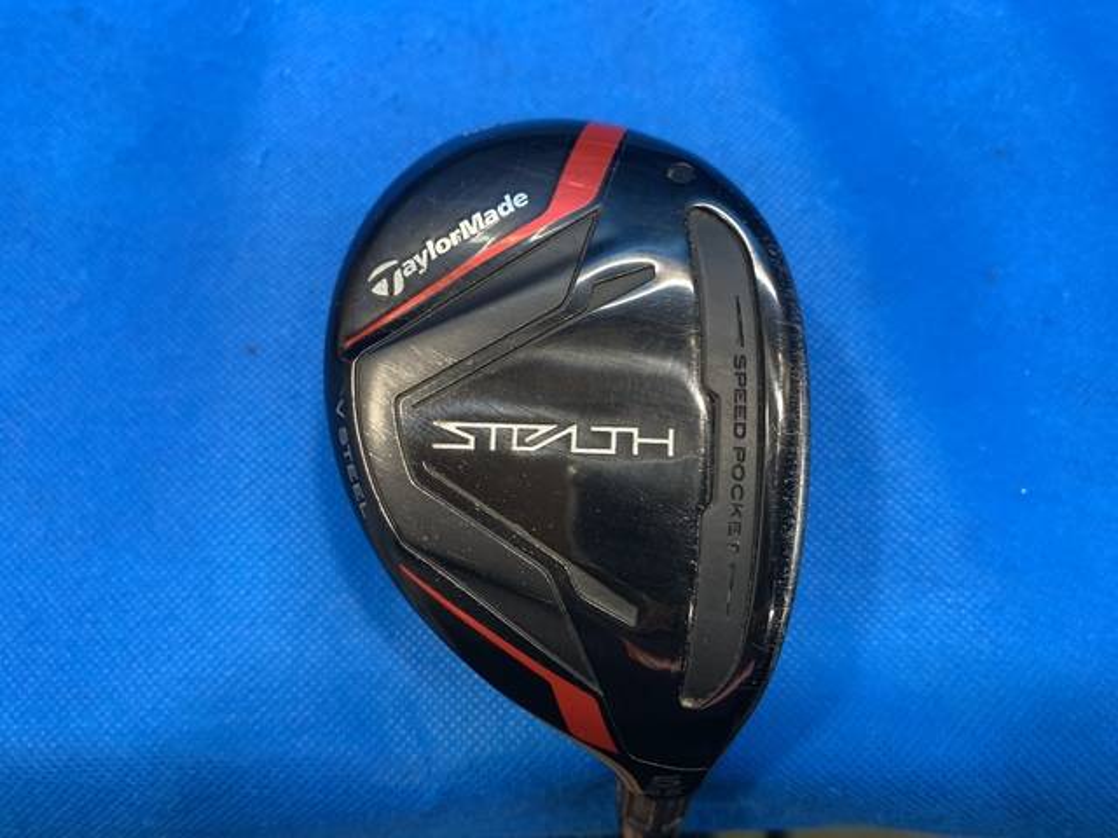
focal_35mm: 26
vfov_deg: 53.1
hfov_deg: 67.3
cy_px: 419
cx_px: 559
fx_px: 840
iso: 160
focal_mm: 4.25
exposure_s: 1/60
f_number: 1.8
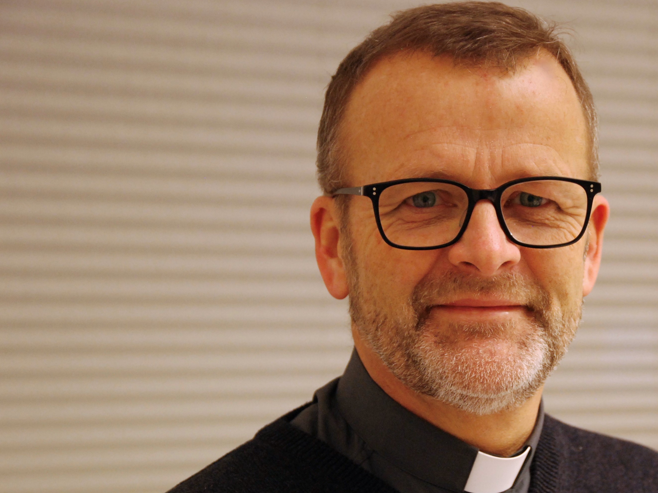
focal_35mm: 96
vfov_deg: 15.4
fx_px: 1819
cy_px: 292
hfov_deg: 20.4
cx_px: 455
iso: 1000
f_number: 3.8
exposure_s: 1/40
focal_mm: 45
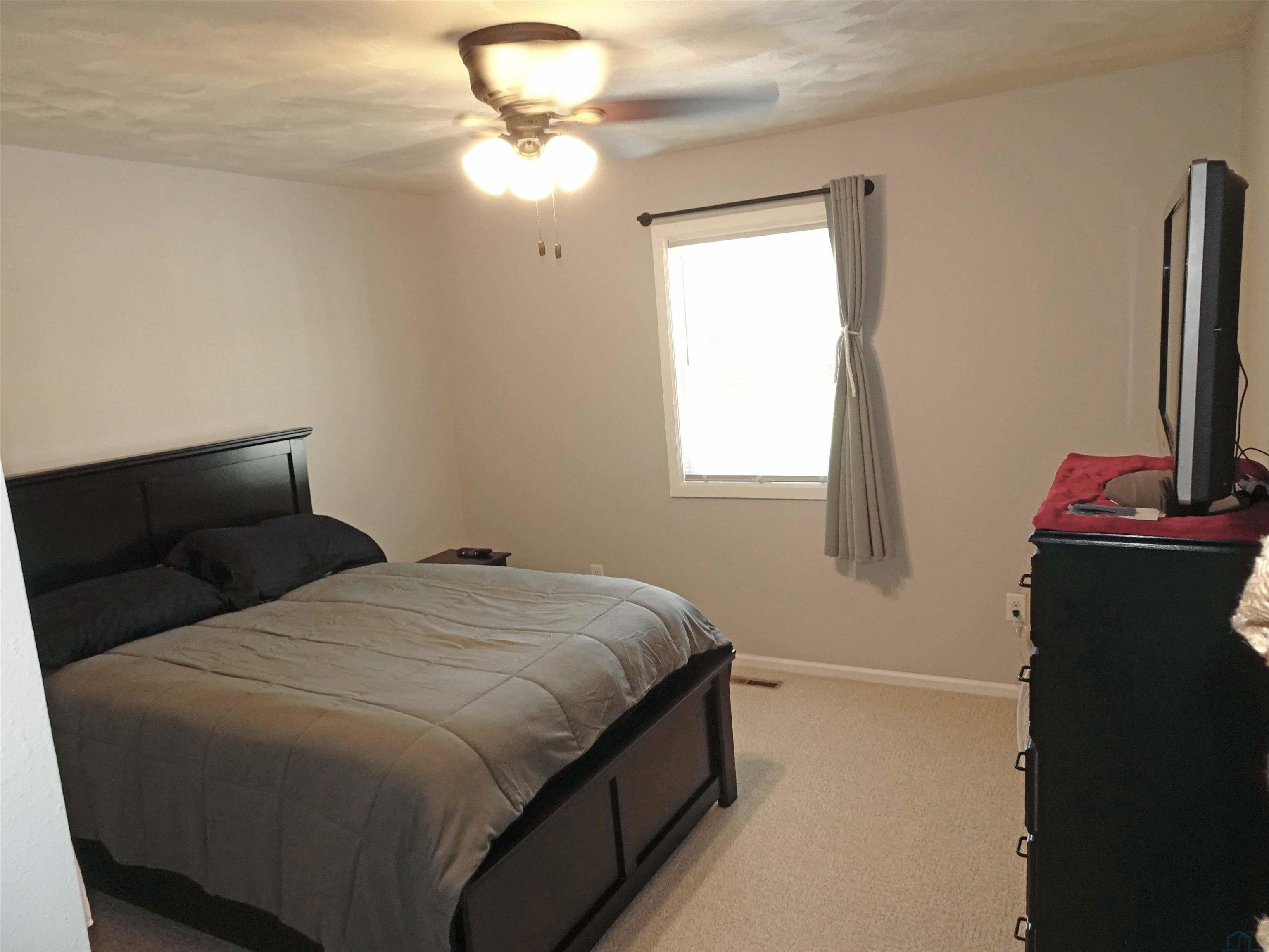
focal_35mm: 24
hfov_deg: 71.6
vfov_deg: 56.8
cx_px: 634
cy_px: 476
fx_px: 880
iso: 400
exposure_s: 1/30
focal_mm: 4.25
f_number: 3.5
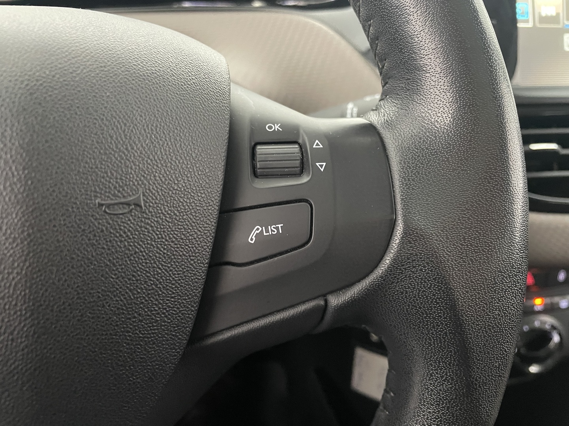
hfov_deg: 67.3
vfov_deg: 53.1
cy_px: 213
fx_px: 427
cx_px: 284
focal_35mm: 26
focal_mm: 4.2
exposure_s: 1/25
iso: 640
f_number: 1.6
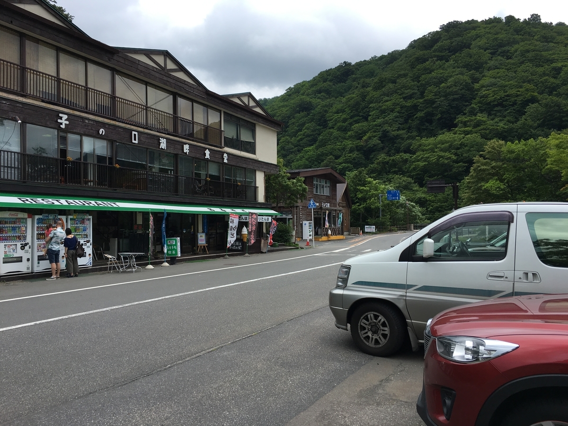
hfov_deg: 61.7
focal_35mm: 29
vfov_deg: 48.2
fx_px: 476
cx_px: 284
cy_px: 213
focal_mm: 4.15
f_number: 2.2
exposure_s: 1/1026
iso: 25
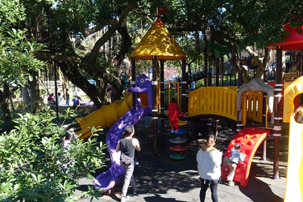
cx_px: 173
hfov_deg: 50.5
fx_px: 320
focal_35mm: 38
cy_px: 117
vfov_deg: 35.0
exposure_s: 1/80
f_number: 5
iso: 125
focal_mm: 10.89
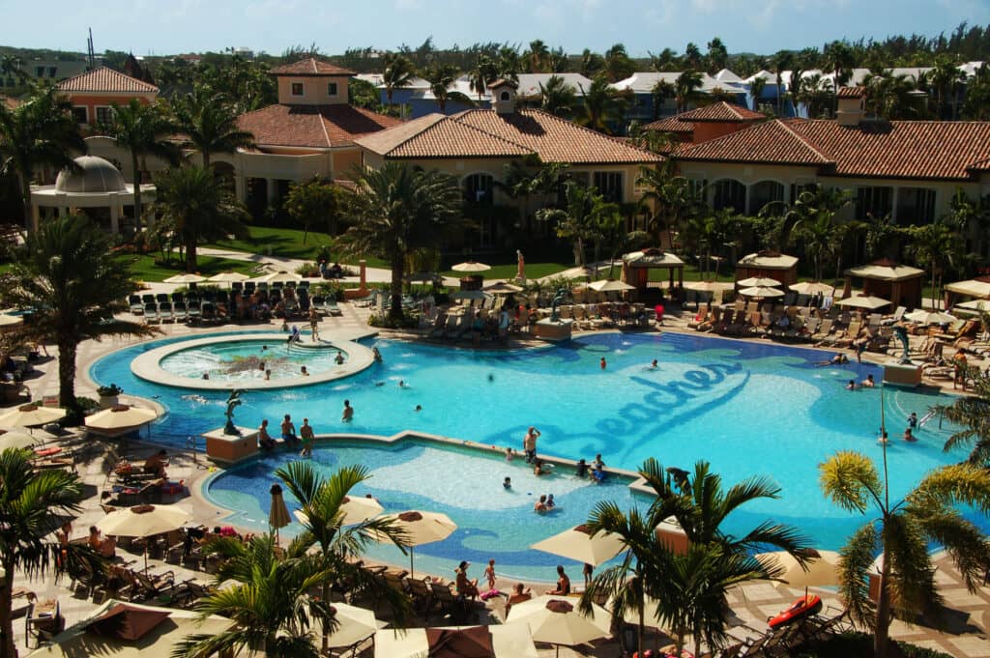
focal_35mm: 48
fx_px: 1319
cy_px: 329
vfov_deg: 28.0
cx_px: 495
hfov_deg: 41.1
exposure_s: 1/200
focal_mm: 32
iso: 200
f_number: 16
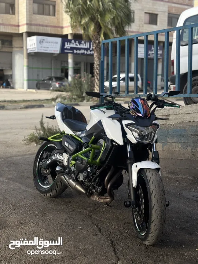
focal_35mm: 52
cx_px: 99
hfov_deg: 28.0
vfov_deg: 36.8
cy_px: 132
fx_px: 397
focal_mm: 5.96
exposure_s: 1/978
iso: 32
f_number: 1.6
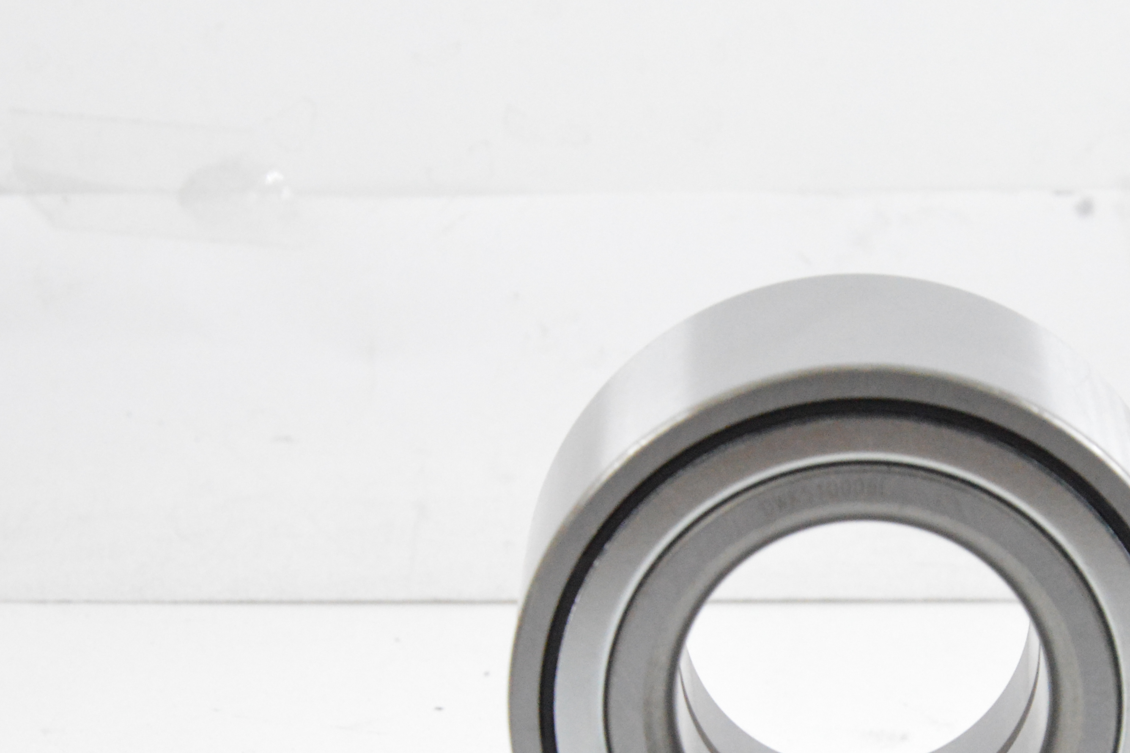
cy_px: 671
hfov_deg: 12.6
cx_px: 848
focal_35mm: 162
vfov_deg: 8.4
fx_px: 5084
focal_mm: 48
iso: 3200
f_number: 7.1
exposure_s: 1/100
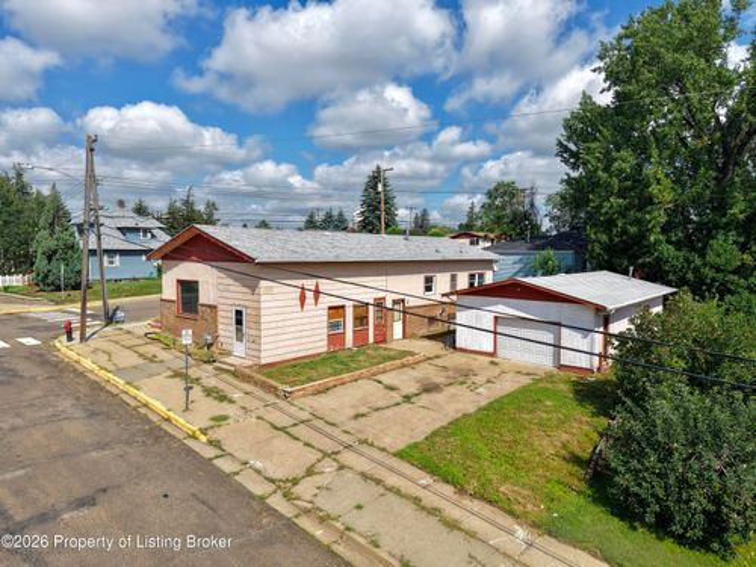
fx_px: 524
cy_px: 284
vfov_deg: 56.8
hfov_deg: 71.6
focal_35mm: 24
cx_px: 378
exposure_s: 1/4000
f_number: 1.8
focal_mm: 8.67
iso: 130
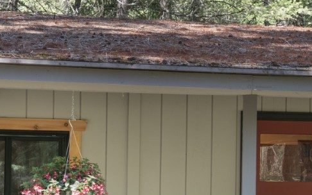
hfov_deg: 13.6
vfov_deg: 8.9
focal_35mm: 146
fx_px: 1242
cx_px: 453
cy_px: 251
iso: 400
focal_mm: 43
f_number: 8
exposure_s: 1/6
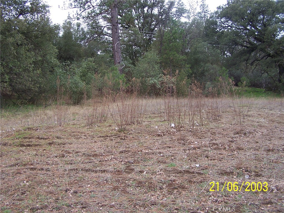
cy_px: 106
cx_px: 142
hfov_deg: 49.0
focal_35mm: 38
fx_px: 312
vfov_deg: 37.7
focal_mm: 6.3
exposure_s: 1/125
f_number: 2.8
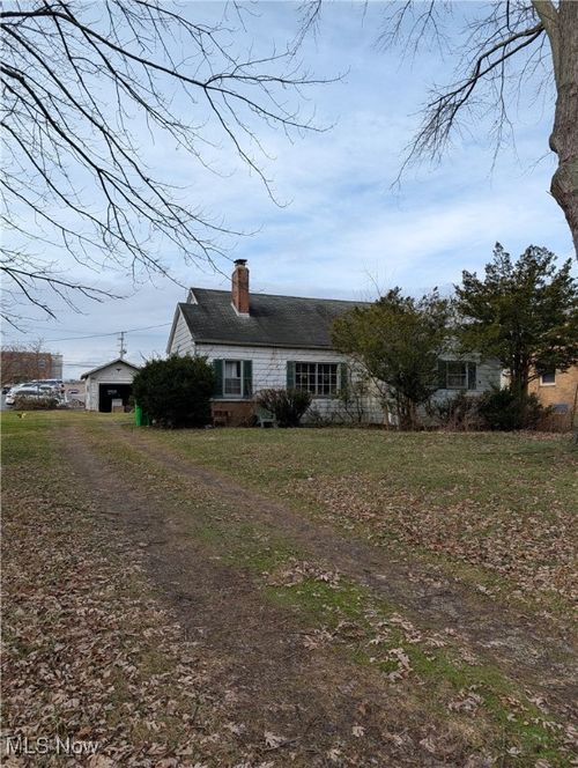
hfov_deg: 56.9
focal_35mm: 24
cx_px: 289
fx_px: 533
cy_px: 384
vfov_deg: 71.5
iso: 20
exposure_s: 1/897
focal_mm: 6.9
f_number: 1.68
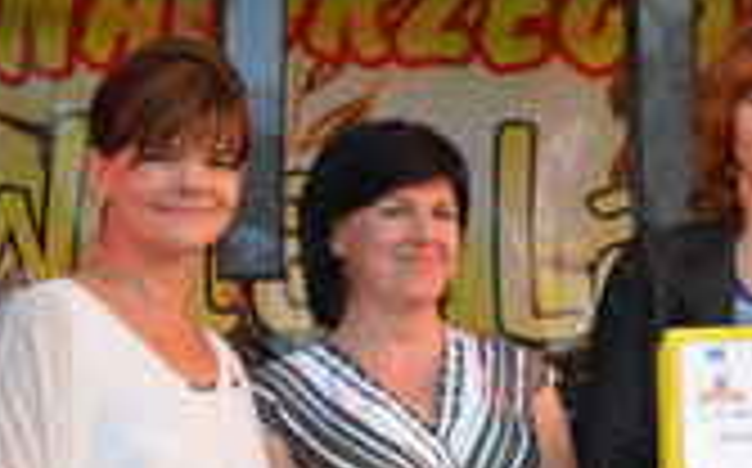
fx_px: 3870
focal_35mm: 189
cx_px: 860
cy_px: 286
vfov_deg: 6.9
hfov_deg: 10.9
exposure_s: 1/30
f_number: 5
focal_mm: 34
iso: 400
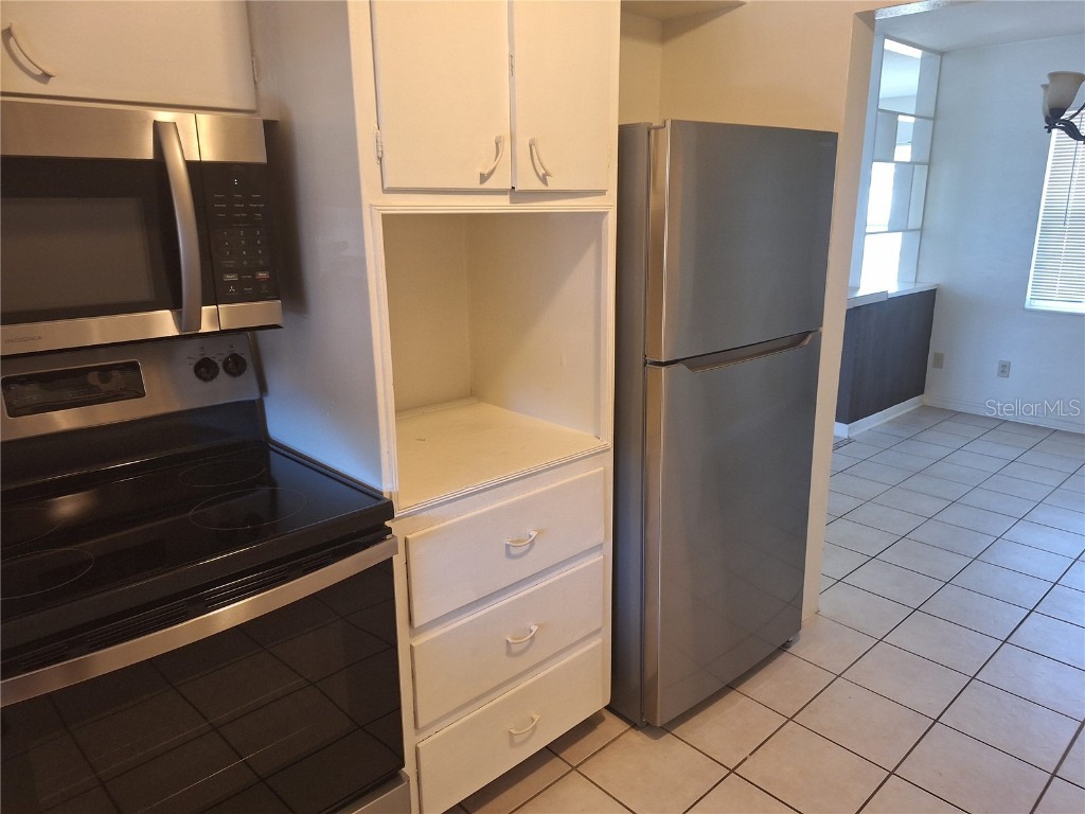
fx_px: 721
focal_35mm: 23
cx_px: 542
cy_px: 407
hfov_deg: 73.9
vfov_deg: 58.9
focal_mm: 5.54
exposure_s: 1/40
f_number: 1.8
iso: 200
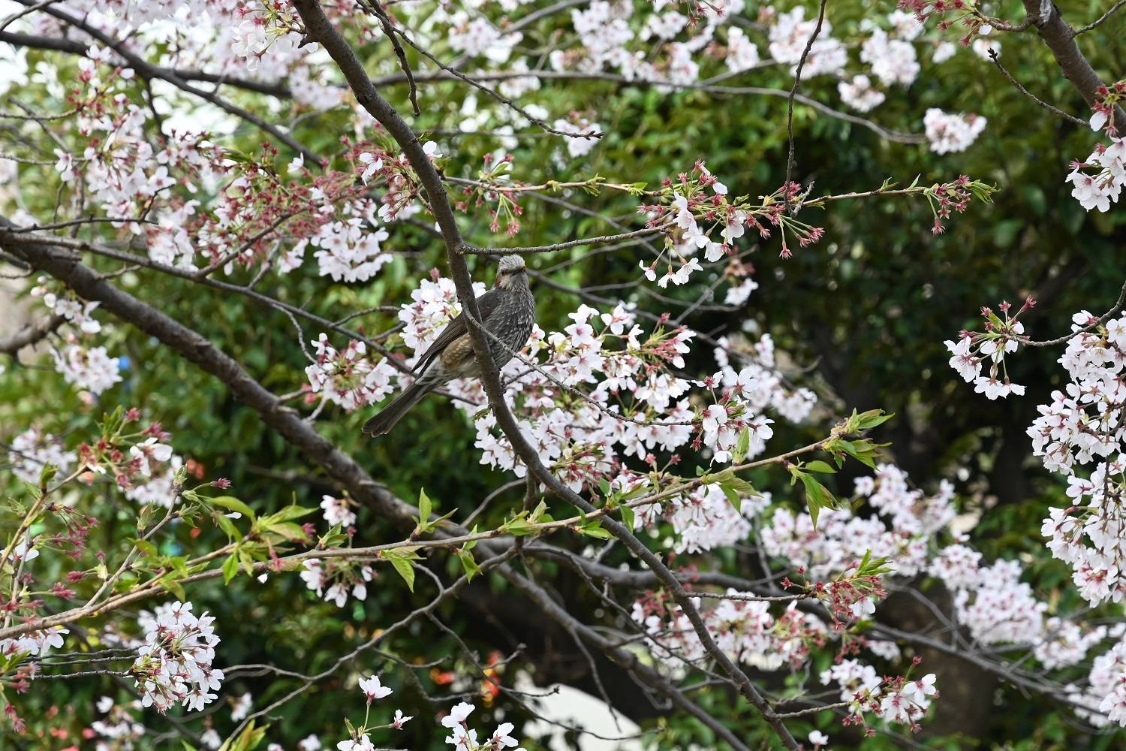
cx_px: 563
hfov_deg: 17.1
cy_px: 376
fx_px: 3753
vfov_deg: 11.4
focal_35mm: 120
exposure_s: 1/250
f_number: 5.6
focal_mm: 80
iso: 200
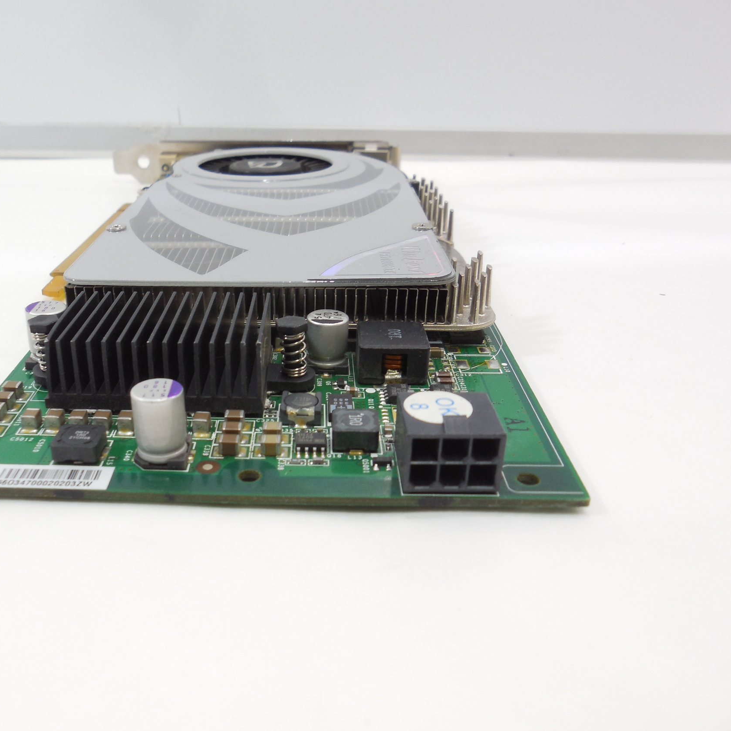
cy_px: 363
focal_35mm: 31
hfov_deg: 52.1
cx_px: 286
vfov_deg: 52.5
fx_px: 741
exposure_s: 1/50
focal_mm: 4.6
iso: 125
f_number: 3.5
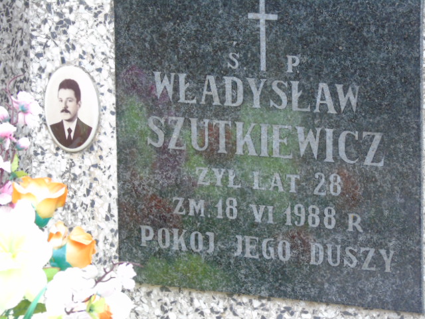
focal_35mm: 243
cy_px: 160
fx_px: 2983
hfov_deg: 8.1
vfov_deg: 6.1
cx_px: 212
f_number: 4.8
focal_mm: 43
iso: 400
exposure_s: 1/100
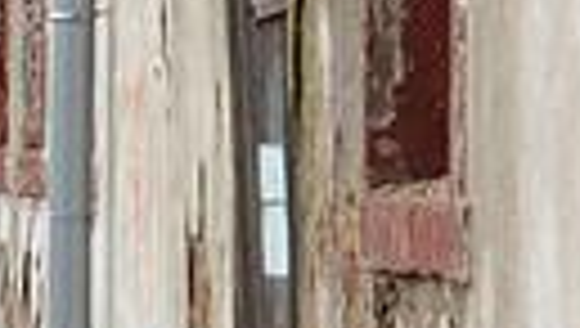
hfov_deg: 5.0
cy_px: -858
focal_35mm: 434
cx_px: 623
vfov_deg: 2.7
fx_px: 6684
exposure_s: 1/250
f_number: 8
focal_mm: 42
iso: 1000
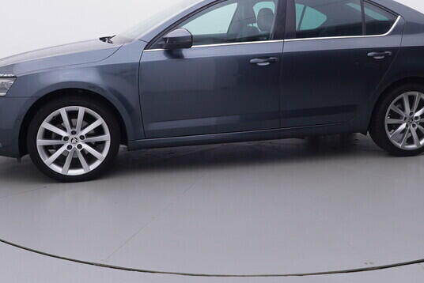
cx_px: 240
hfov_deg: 45.3
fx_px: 506
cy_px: 74
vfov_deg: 30.8
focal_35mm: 43
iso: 200
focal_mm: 15
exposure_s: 1/80
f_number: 5
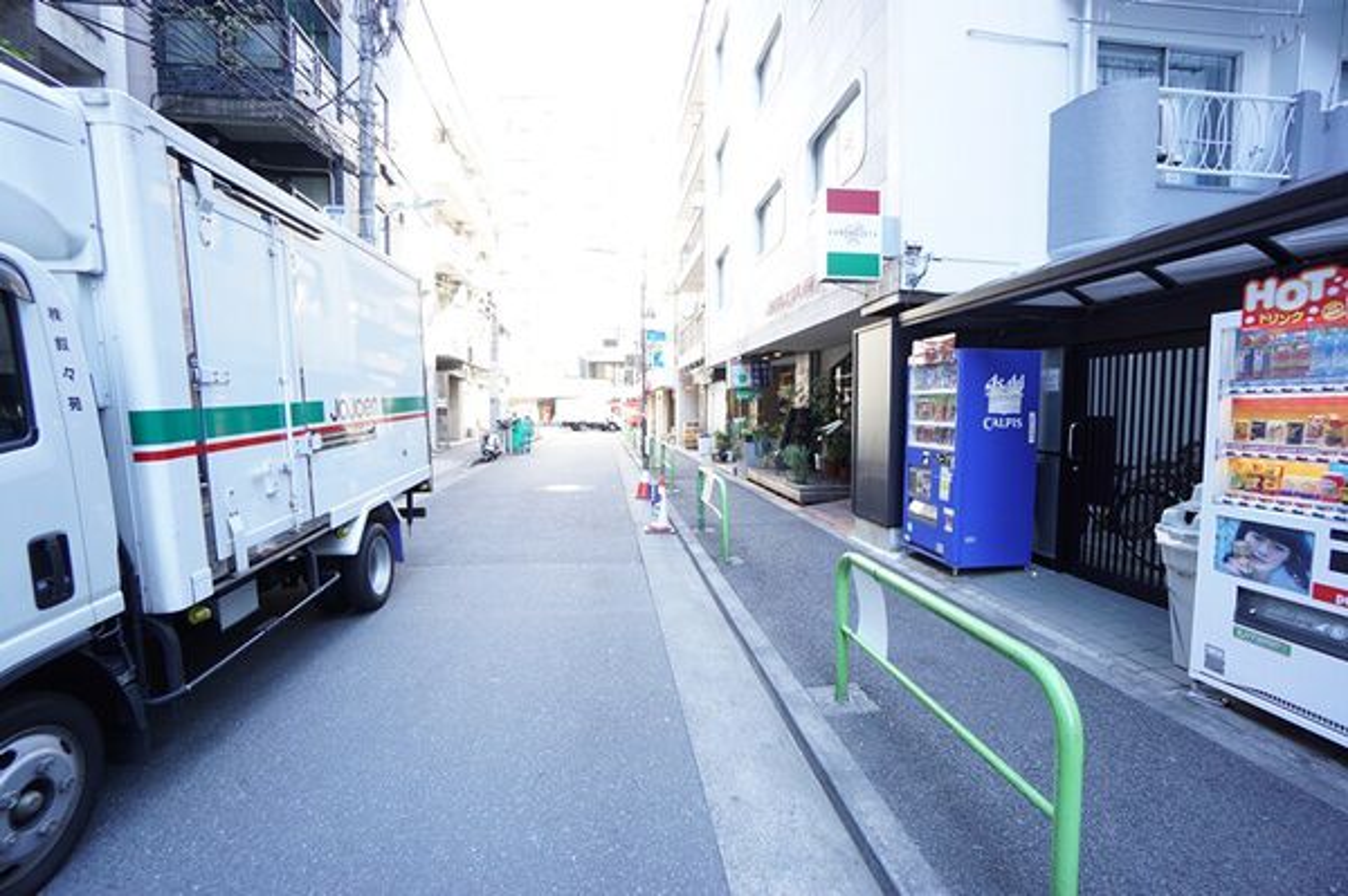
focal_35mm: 15
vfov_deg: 77.2
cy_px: 448
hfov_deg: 100.4
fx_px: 561
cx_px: 674
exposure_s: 1/40
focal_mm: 10
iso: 200
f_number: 4
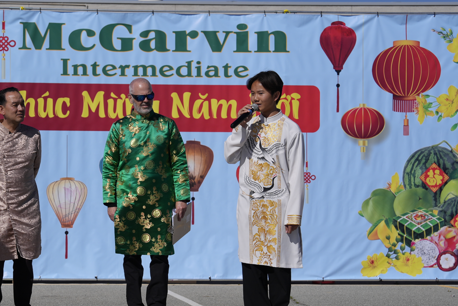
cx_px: 104
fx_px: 1490
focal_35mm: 117
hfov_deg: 17.4
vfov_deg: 11.7
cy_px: 158
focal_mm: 70
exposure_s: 1/5000
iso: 250
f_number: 5.6
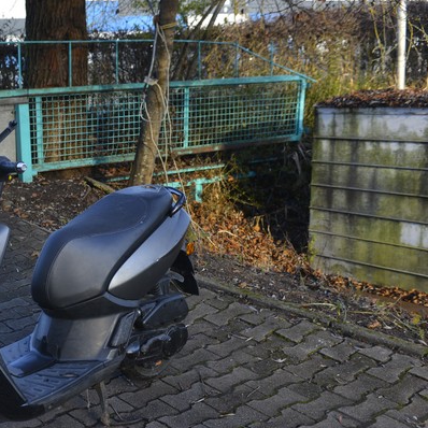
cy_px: 268
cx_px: 49
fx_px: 741
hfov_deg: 30.9
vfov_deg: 32.1
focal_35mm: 53
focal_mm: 31
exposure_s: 1/250
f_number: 4
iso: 250
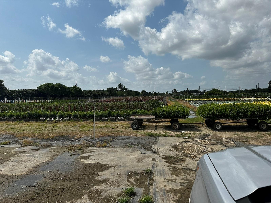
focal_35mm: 24
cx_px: 136
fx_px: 188
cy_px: 102
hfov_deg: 71.6
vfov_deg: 56.8
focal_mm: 6.86
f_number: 1.78
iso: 80
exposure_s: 1/8929
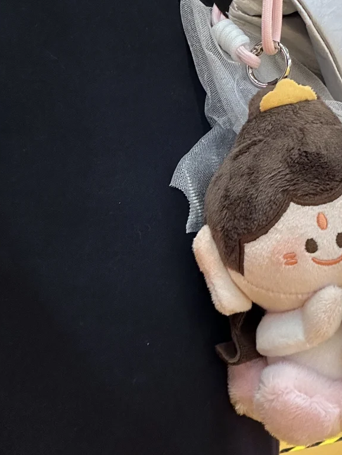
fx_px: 737
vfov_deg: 33.9
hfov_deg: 25.4
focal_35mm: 56
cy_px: 136
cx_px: 301
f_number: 1.9
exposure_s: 1/50
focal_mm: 2.69
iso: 200
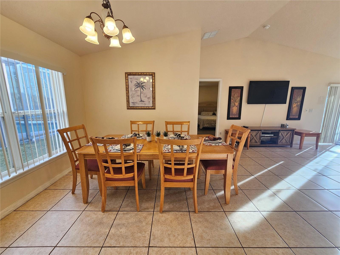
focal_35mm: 13
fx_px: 128
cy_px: 128
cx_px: 170
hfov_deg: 106.2
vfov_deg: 89.9
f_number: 2.2
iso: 80
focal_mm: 2.2
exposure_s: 1/77
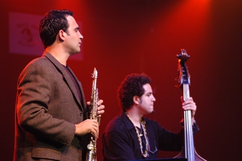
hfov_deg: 13.7
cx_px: 121
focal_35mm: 150
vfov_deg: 9.1
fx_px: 1008
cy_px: 80
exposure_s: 1/125
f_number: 3.2
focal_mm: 100
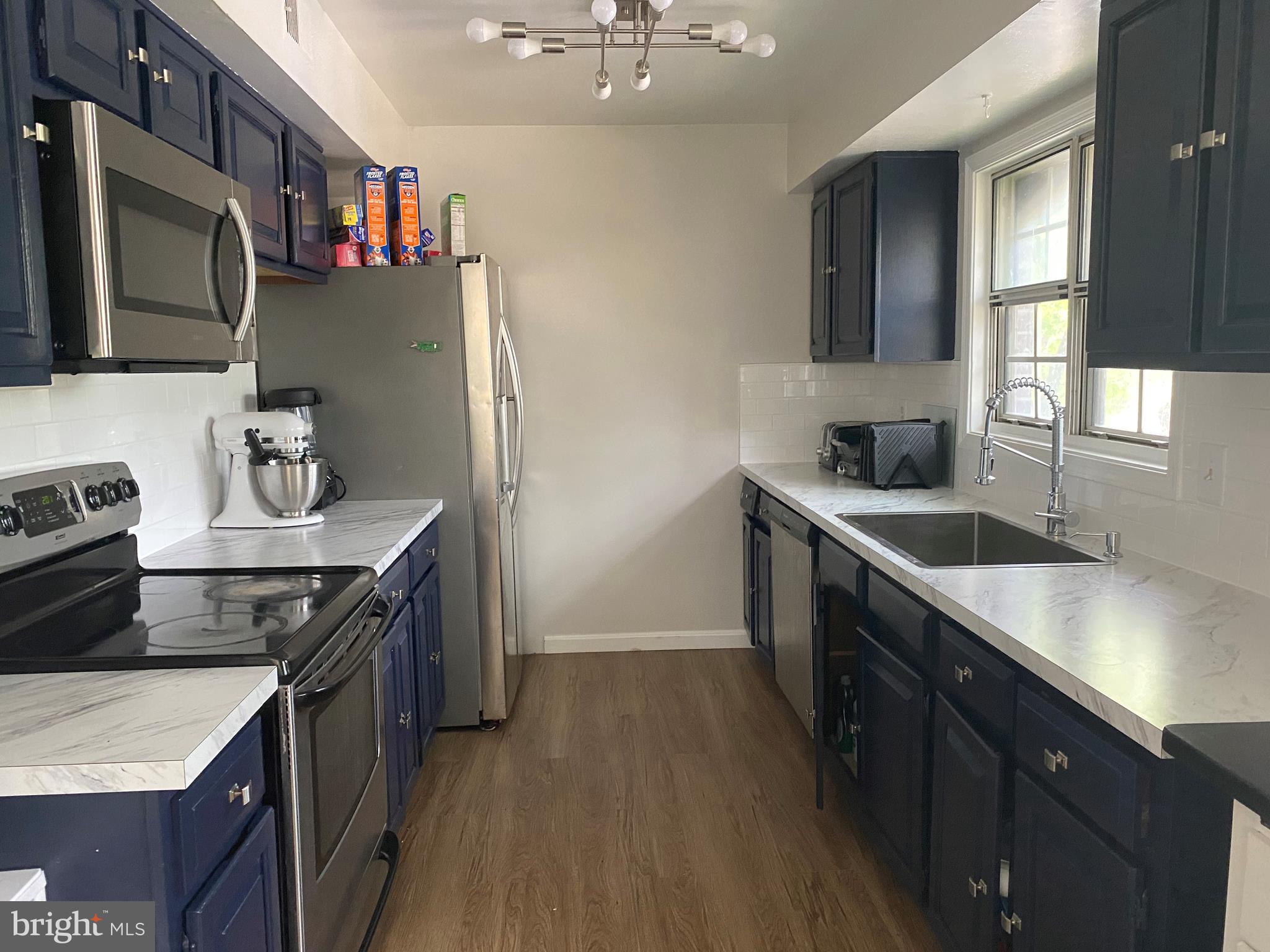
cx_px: 635
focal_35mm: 26
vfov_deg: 53.1
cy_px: 476
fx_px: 954
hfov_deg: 67.3
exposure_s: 1/60
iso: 400
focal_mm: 4.25
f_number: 1.8
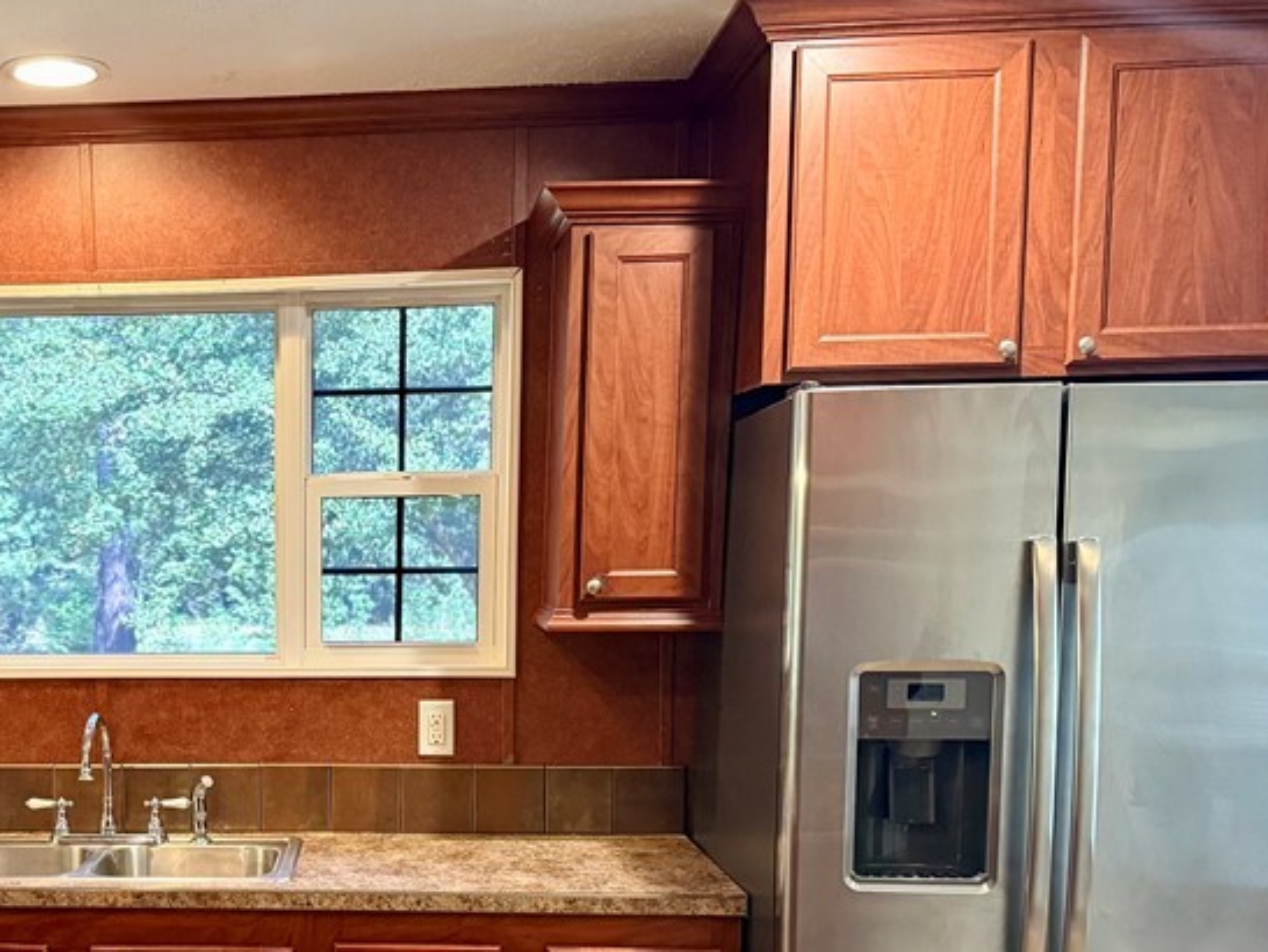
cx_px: 225
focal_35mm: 45
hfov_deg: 40.1
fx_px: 1649
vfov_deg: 31.4
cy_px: 757
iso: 500
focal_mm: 6.76
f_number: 1.78
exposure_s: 1/60
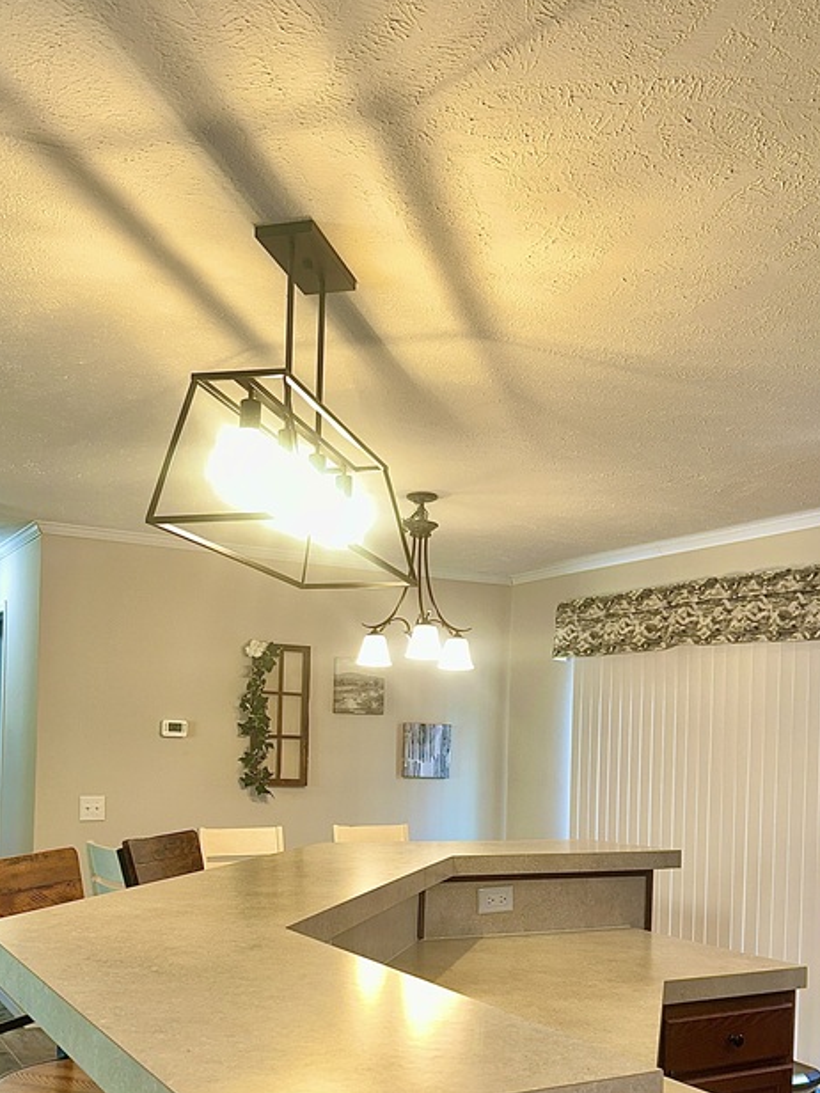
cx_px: 364
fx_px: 1137
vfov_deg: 50.2
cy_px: 748
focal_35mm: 36
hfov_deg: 39.6
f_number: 1.5
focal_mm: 5.7
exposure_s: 1/27
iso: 32
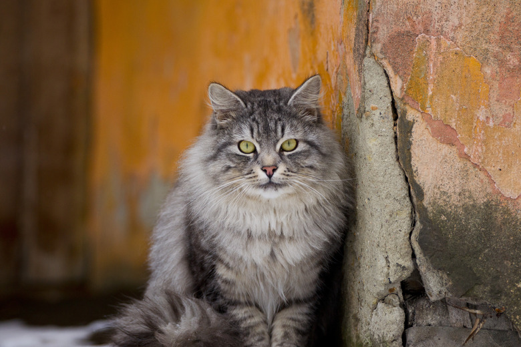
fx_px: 3039
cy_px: 174
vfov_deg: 6.5
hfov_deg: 9.8
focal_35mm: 210
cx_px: 260
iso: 640
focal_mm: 210
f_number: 5
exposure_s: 1/250
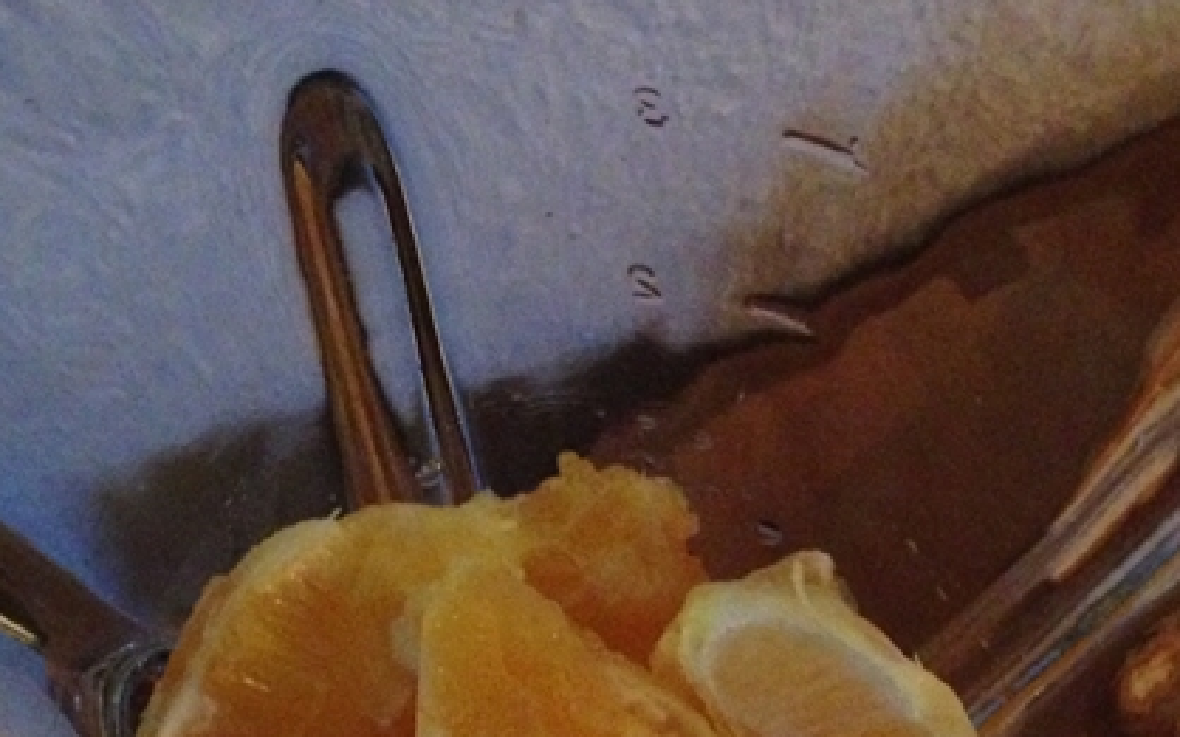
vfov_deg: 19.0
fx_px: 2154
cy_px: 683
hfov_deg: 30.6
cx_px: 553
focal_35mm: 67
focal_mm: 4.12
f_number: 2.4
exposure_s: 1/15
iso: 800
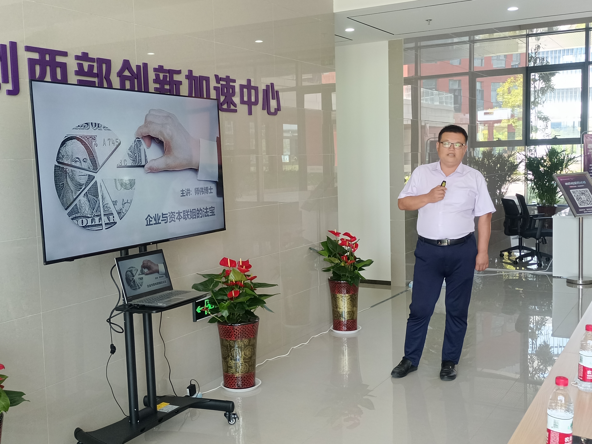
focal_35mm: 40
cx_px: 296
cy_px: 222
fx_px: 684
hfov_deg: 46.8
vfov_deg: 36.0
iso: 914
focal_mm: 4.71
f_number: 1.79
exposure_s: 1/100
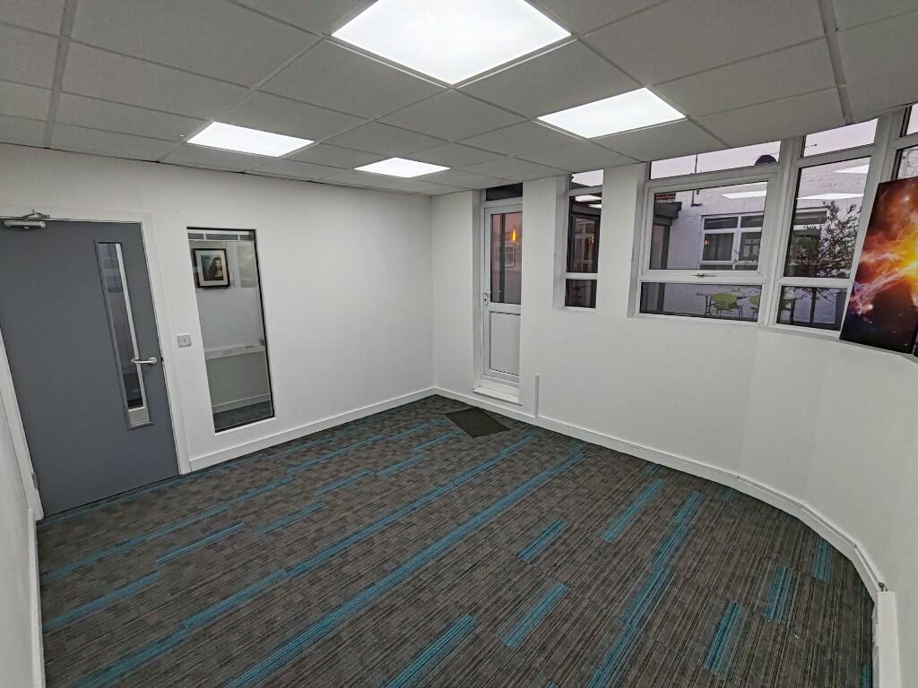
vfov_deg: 78.1
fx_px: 424
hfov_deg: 94.5
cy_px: 344
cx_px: 459
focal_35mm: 16
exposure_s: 1/130
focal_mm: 1.96
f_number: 2.2
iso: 50
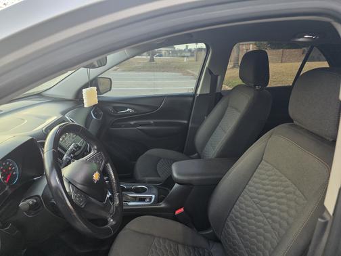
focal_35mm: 23
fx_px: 227
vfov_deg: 58.9
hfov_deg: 73.9
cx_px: 170
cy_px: 128
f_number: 1.7
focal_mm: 6.3
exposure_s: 1/100
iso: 320
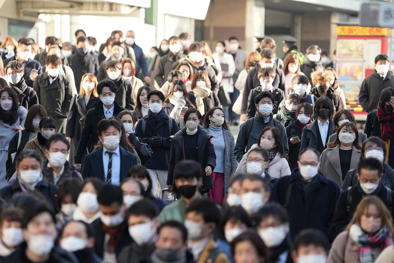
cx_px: 197
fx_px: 5398
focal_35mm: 493
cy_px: 132
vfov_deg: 2.8
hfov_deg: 4.2
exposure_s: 1/640
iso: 2000
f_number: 7.1
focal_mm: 493
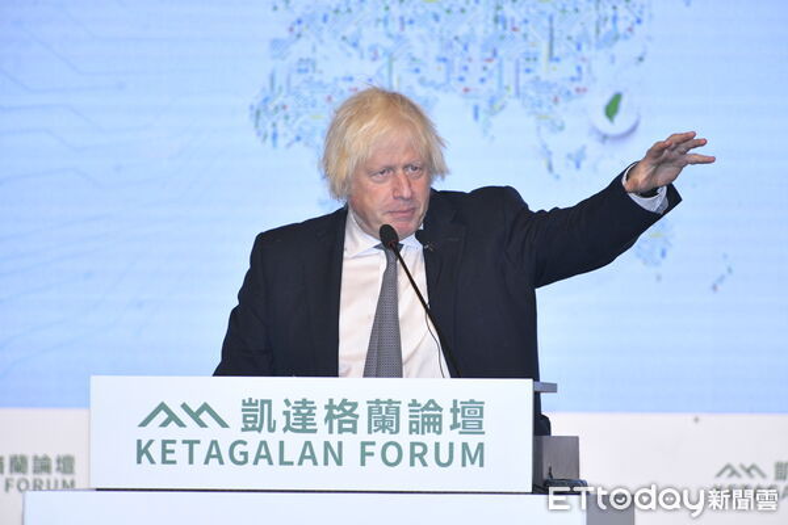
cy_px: 262
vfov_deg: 3.4
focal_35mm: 400
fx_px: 8755
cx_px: 394
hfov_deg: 5.2
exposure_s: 1/250
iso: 4000
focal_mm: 400
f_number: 5.6
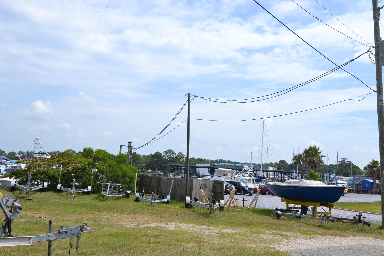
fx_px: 384
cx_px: 192
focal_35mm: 36
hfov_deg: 53.1
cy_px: 128
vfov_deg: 36.9
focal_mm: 24
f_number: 9
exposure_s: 1/320
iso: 100
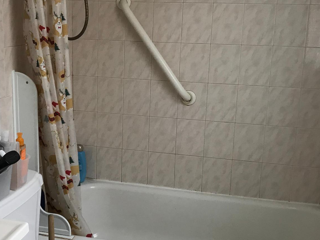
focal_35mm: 50
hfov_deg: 38.0
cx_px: 123
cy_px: 116
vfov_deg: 29.1
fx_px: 462
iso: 40
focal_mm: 3.99
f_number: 1.8
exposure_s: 1/17
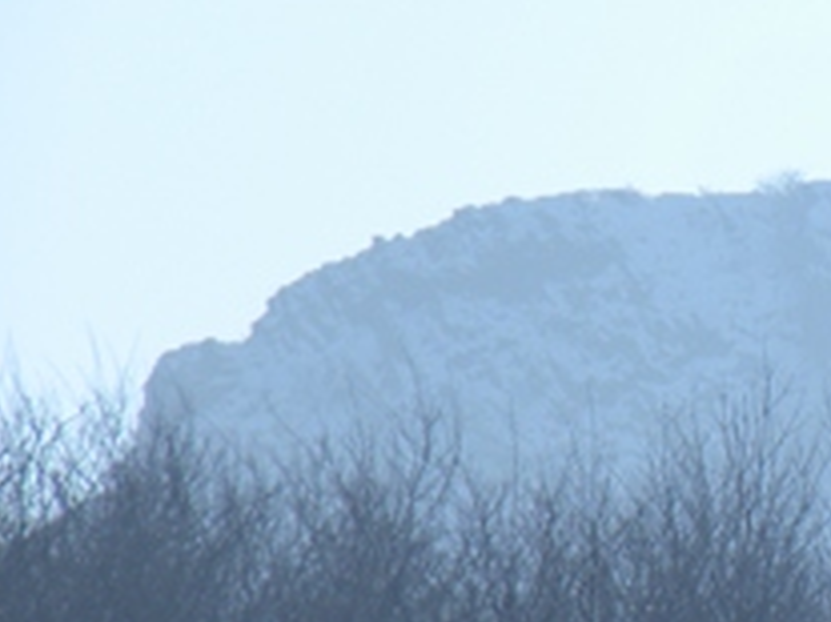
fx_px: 38556
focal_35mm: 1607
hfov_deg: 1.2
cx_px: 905
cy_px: 325
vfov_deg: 0.9
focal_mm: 110.4
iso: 64
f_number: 7.1
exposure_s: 1/483
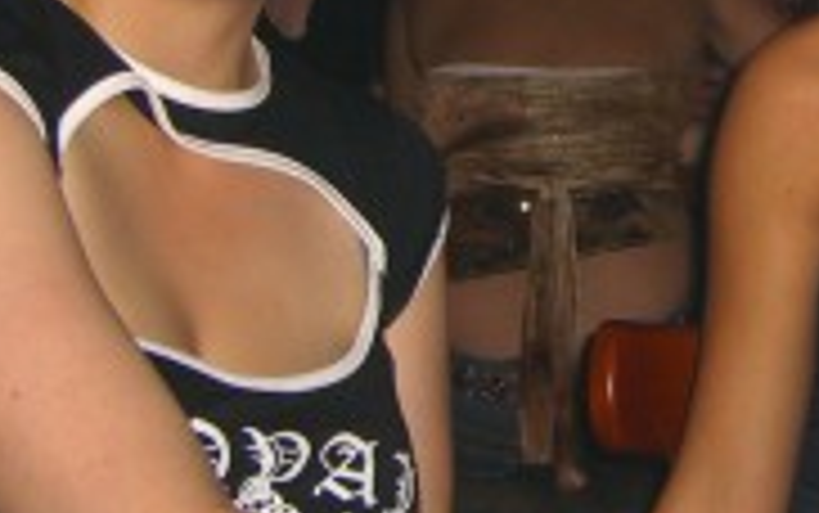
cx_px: 882
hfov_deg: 15.3
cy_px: -54
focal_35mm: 133
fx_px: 2970
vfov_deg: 9.8
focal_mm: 7.9
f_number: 2.8
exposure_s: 1/60
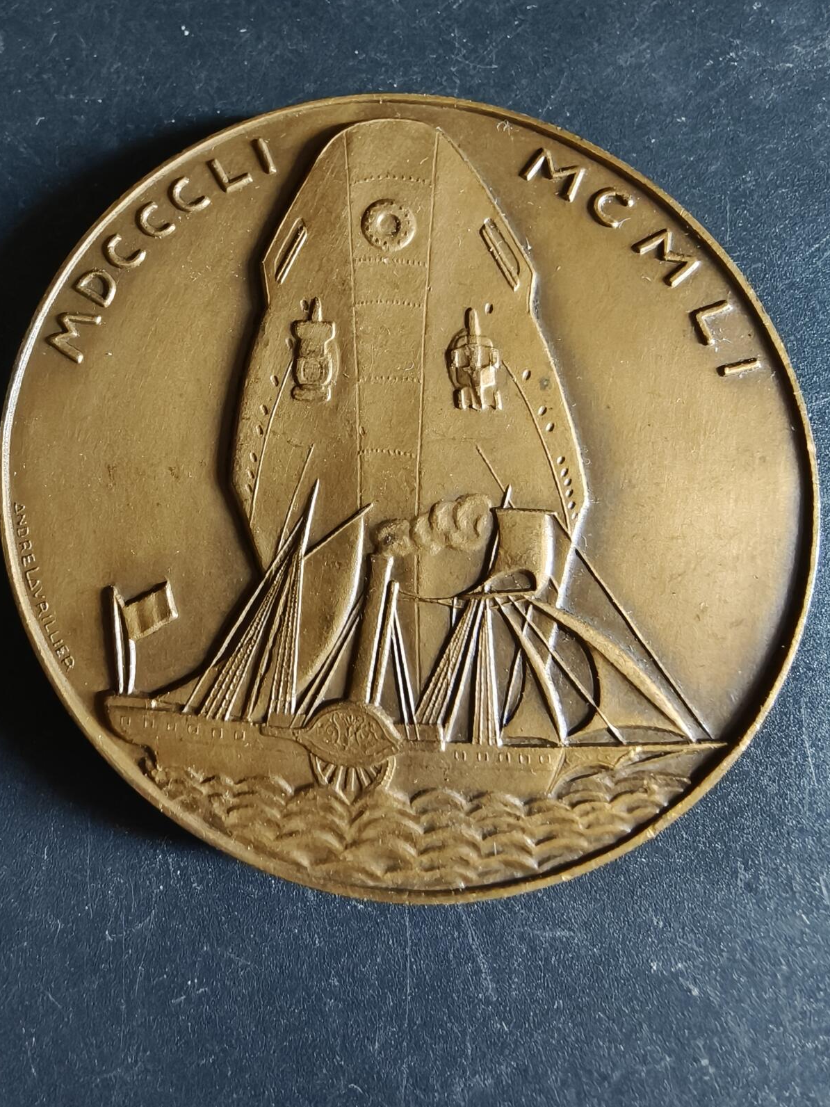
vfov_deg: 67.2
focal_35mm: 26
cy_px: 597
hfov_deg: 53.1
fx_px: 831
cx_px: 416
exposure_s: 1/20
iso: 5000
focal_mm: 2.32
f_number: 2
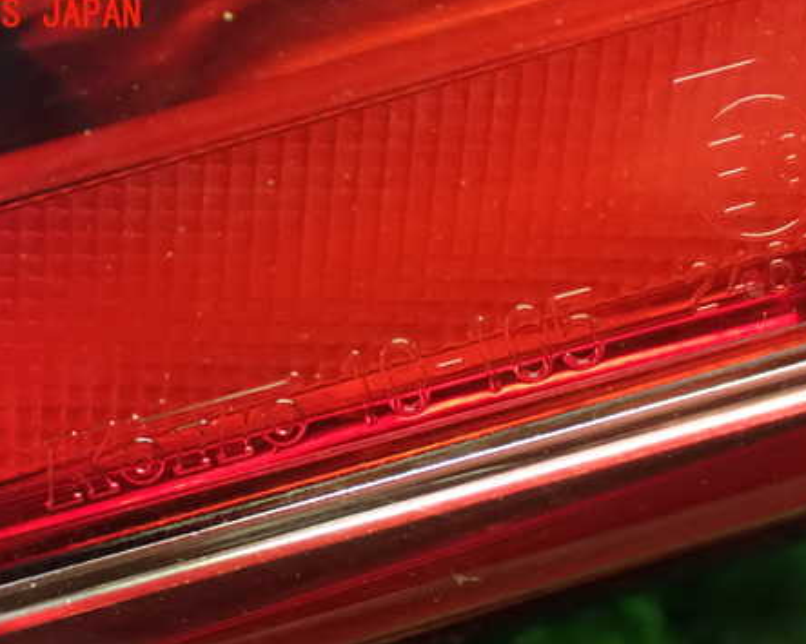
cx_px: 356
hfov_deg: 30.5
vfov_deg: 24.5
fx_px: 1479
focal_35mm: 62
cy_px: 401
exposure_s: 1/50
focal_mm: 8.4
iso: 1600
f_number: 3.1
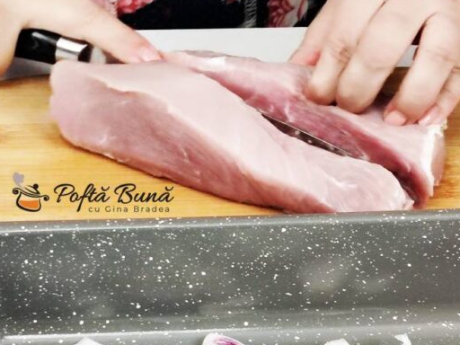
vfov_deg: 8.2
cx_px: 267
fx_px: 2419
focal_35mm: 182
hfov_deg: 10.9
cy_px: 212
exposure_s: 1/33.3
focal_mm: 5.25
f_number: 1.75
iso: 356
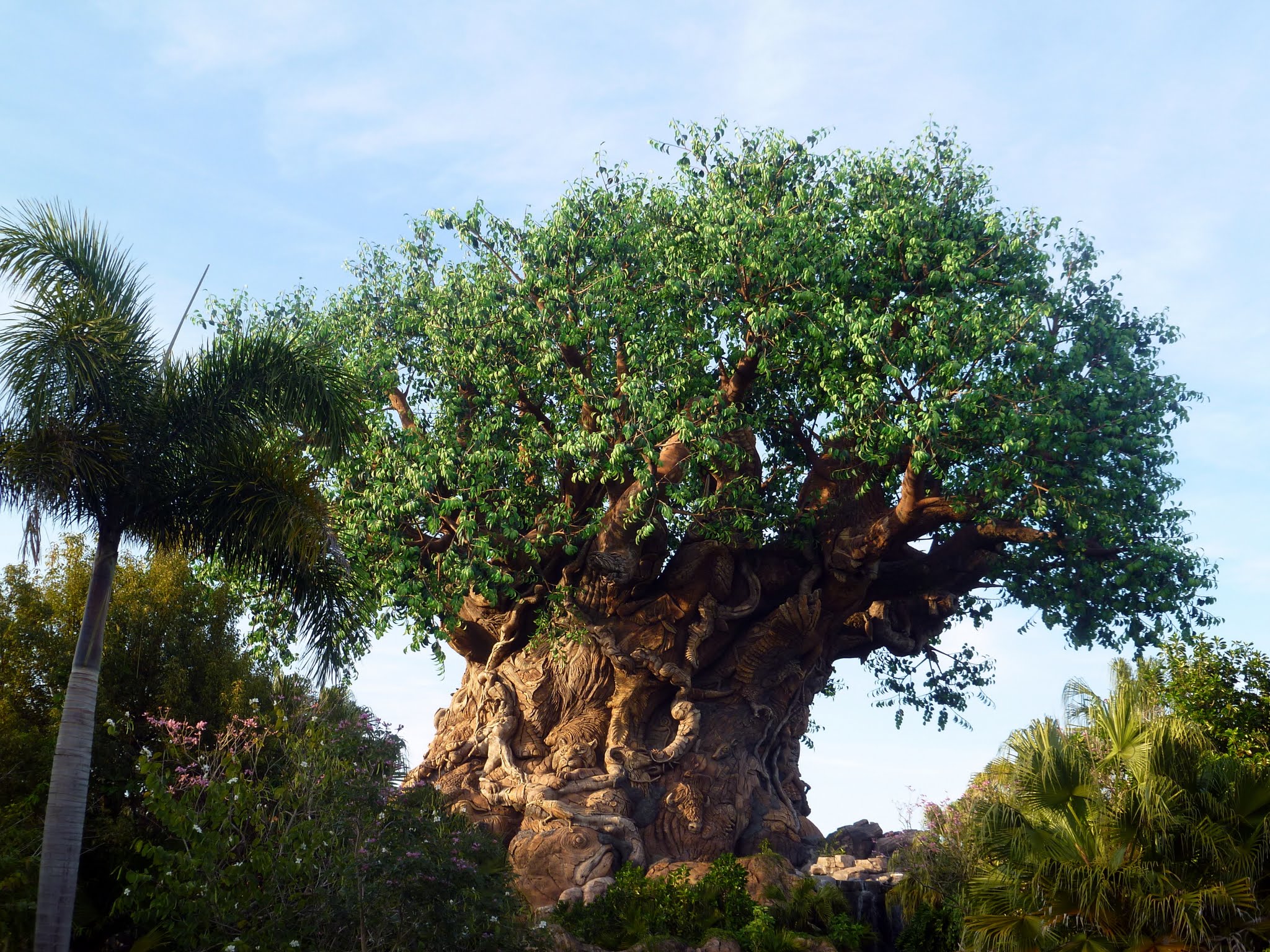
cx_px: 635
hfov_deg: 38.2
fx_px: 1834
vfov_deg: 29.1
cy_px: 476
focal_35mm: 50
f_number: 3.9
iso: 80
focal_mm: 9
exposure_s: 1/125
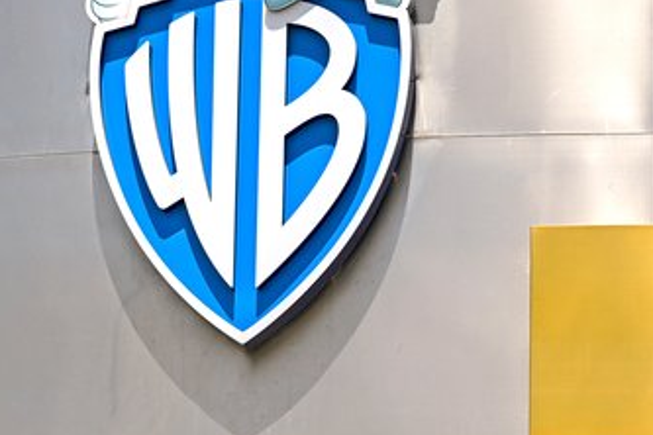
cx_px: 6
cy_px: 9
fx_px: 5115
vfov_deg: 4.9
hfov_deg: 7.3
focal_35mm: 282
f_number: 10
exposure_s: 1/1600
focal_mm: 116
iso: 200
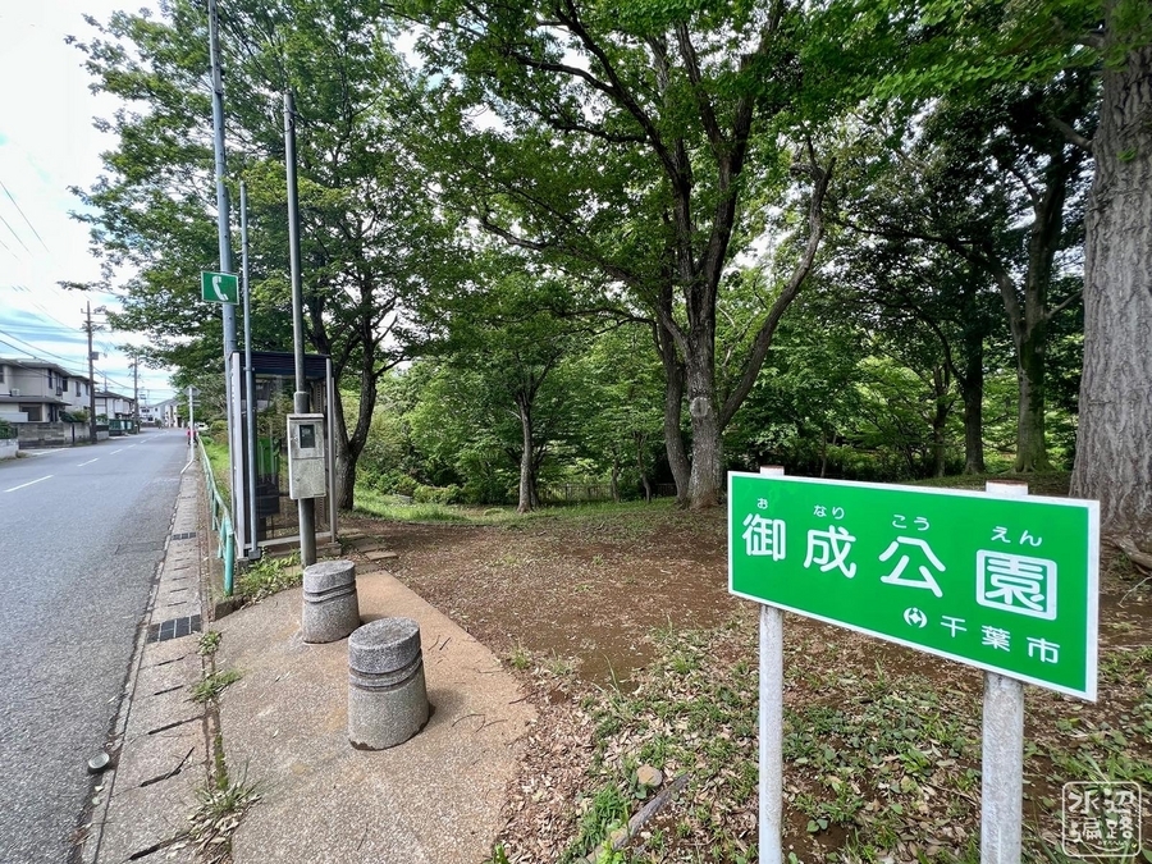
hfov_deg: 106.2
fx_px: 433
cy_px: 432
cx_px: 576
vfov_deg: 89.9
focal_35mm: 13
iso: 32
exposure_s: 1/233
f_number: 1.8
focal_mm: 1.57
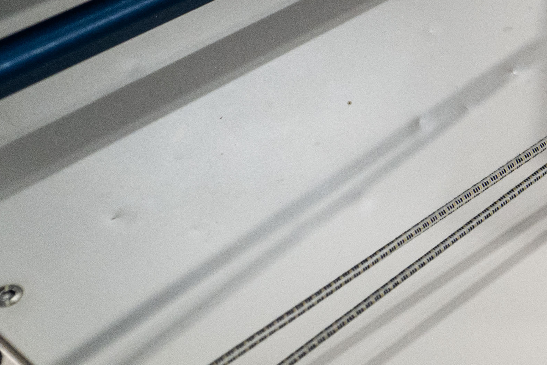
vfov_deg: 16.9
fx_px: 1109
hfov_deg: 14.6
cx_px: 1356
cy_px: -184
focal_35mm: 73
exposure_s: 1/50
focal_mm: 14
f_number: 2.8
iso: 800
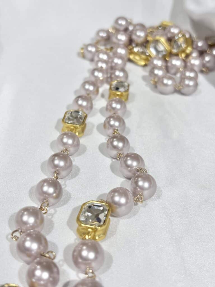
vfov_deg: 36.8
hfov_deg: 28.0
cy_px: 144
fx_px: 431
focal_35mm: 52
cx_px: 108
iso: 32
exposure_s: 1/174
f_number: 1.6
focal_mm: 5.96
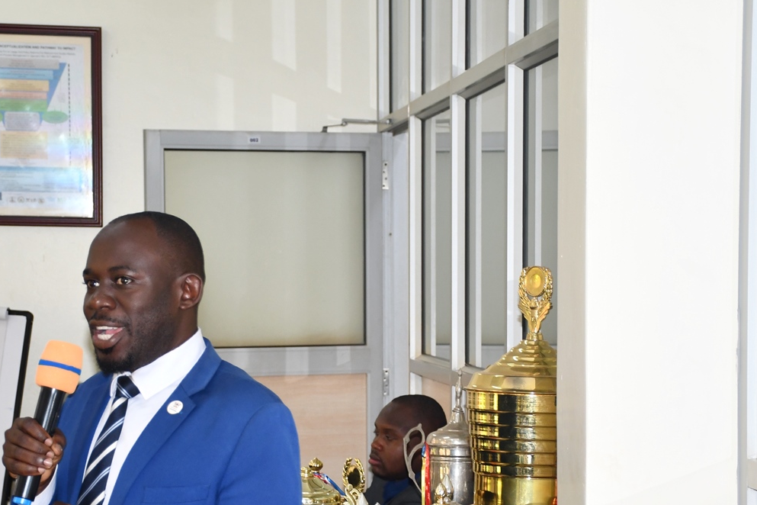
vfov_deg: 11.8
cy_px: 400
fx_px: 2439
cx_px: 368
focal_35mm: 116
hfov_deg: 17.6
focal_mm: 48
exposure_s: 1/60
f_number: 4.5
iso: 720
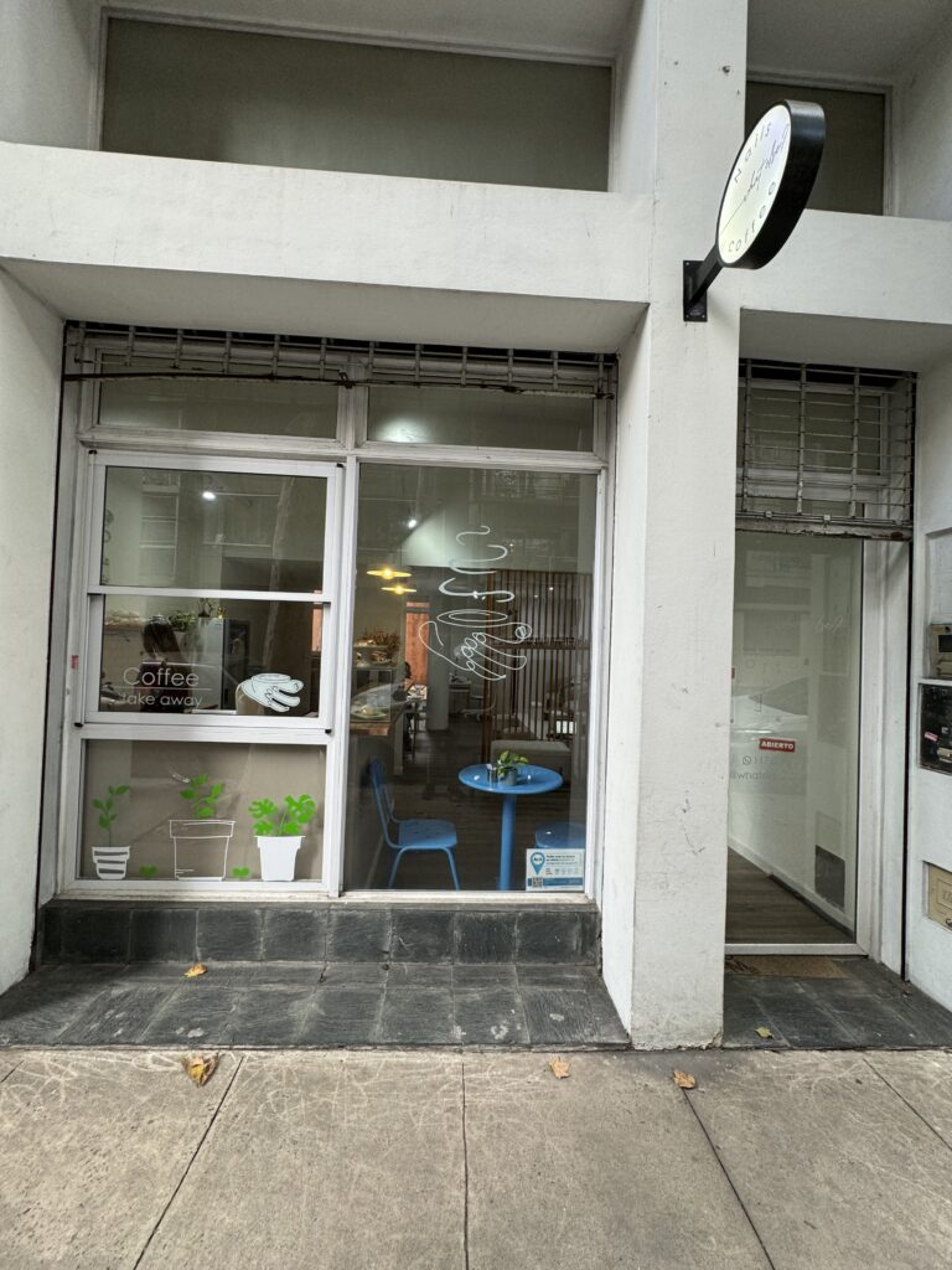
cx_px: 476
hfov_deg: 85.7
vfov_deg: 102.1
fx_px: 513
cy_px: 635
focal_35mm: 14
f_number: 2.2
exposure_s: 1/100
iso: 100
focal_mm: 2.22
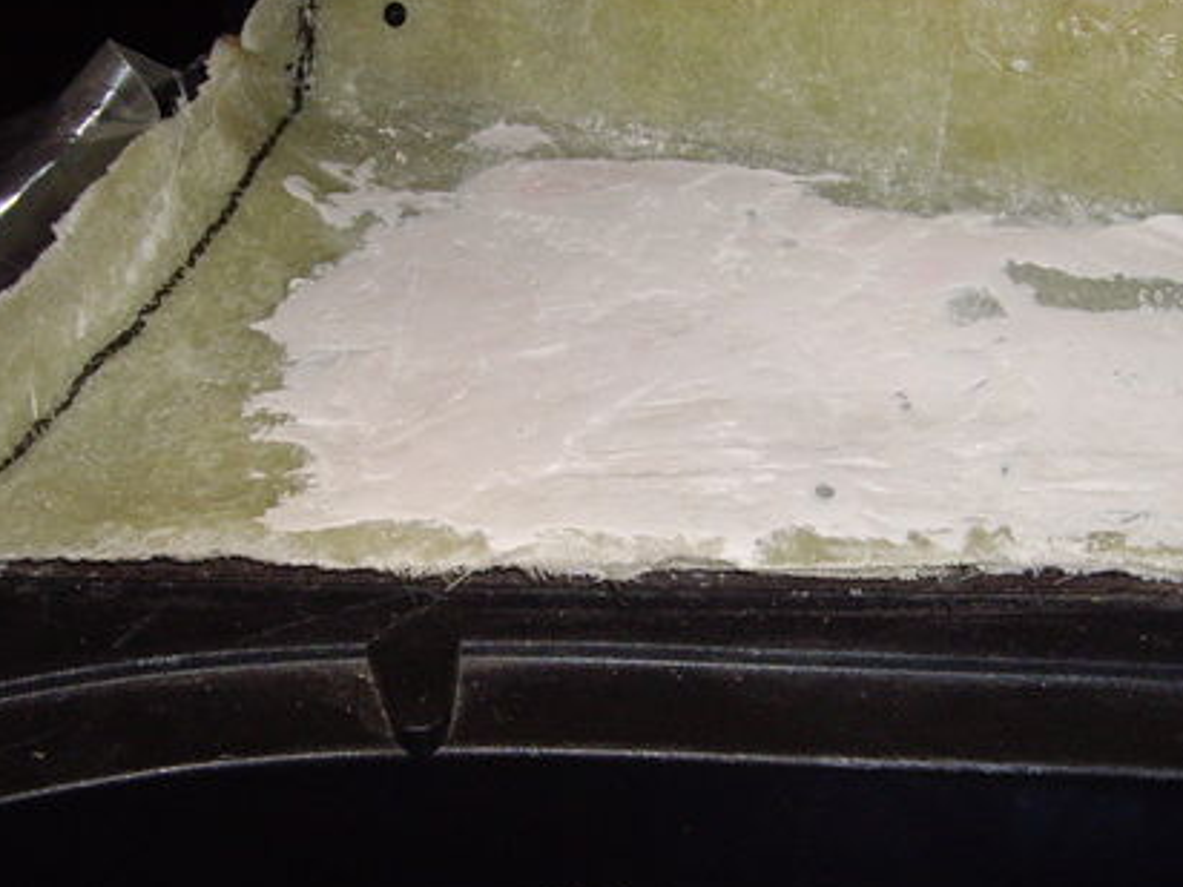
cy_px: 514
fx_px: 2016
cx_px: 586
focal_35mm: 59
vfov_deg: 24.8
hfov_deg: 32.7
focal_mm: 6.2
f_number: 2.7
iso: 200
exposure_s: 1/40
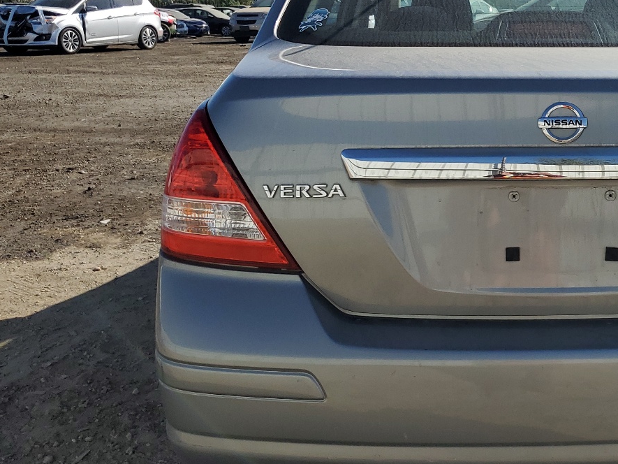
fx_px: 839
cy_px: 176
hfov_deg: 38.0
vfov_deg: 30.8
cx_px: 545
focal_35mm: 47
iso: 50
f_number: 1.5
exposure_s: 1/5000
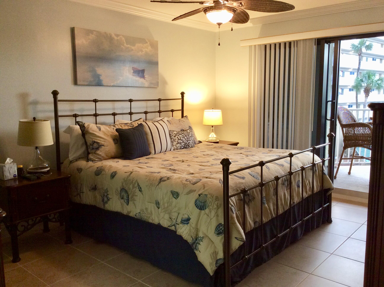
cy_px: 144
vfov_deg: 44.1
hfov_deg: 56.9
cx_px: 192
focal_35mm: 32
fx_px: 354
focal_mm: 3.3
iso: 64
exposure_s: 1/24
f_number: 2.4
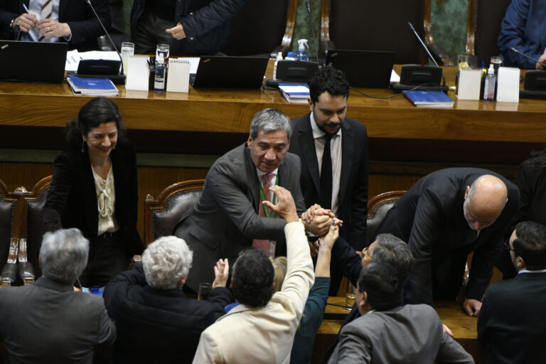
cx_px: 273
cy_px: 182
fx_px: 4550
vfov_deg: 4.6
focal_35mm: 300
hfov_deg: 6.9
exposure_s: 1/160
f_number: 2.8
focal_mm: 200
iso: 2000
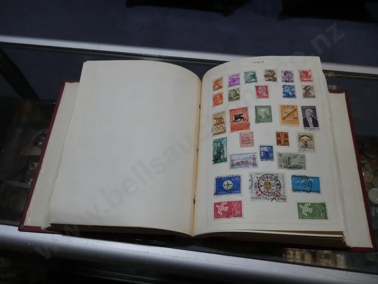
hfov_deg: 63.4
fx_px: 306
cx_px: 189
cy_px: 142
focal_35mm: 28
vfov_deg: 49.8
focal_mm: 14
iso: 200
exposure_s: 1/200
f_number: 4.5
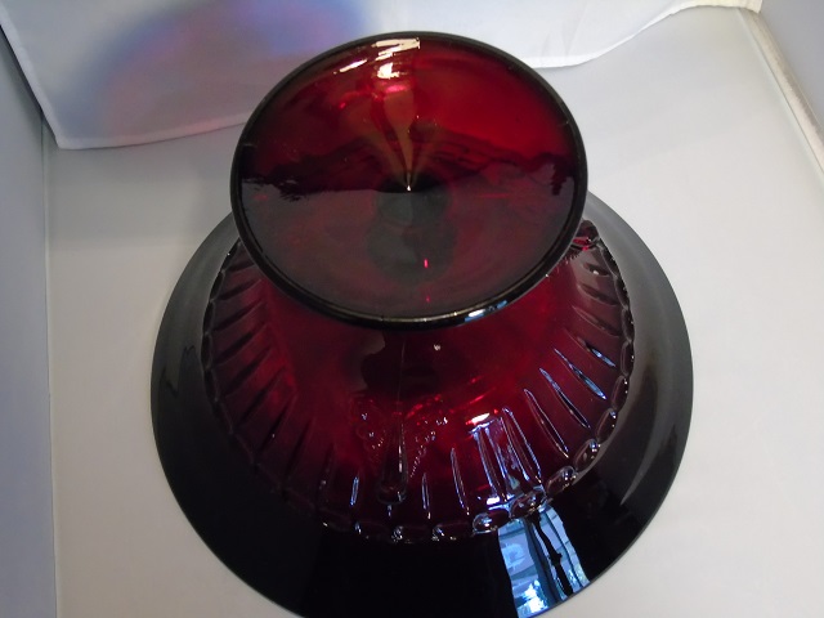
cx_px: 412
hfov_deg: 46.8
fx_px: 952
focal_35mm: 40
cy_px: 309
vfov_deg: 36.0
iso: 640
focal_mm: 7.1
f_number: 3.9
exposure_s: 1/30
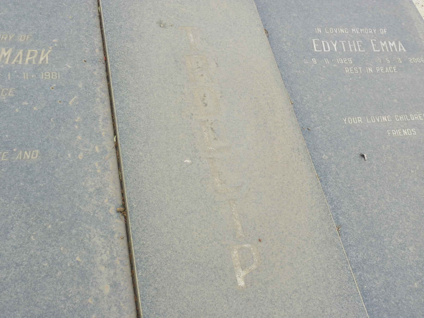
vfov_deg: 36.8
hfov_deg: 47.9
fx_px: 478
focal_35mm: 39
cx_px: 212
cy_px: 159
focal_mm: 6.9
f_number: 4.5
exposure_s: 1/125
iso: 64
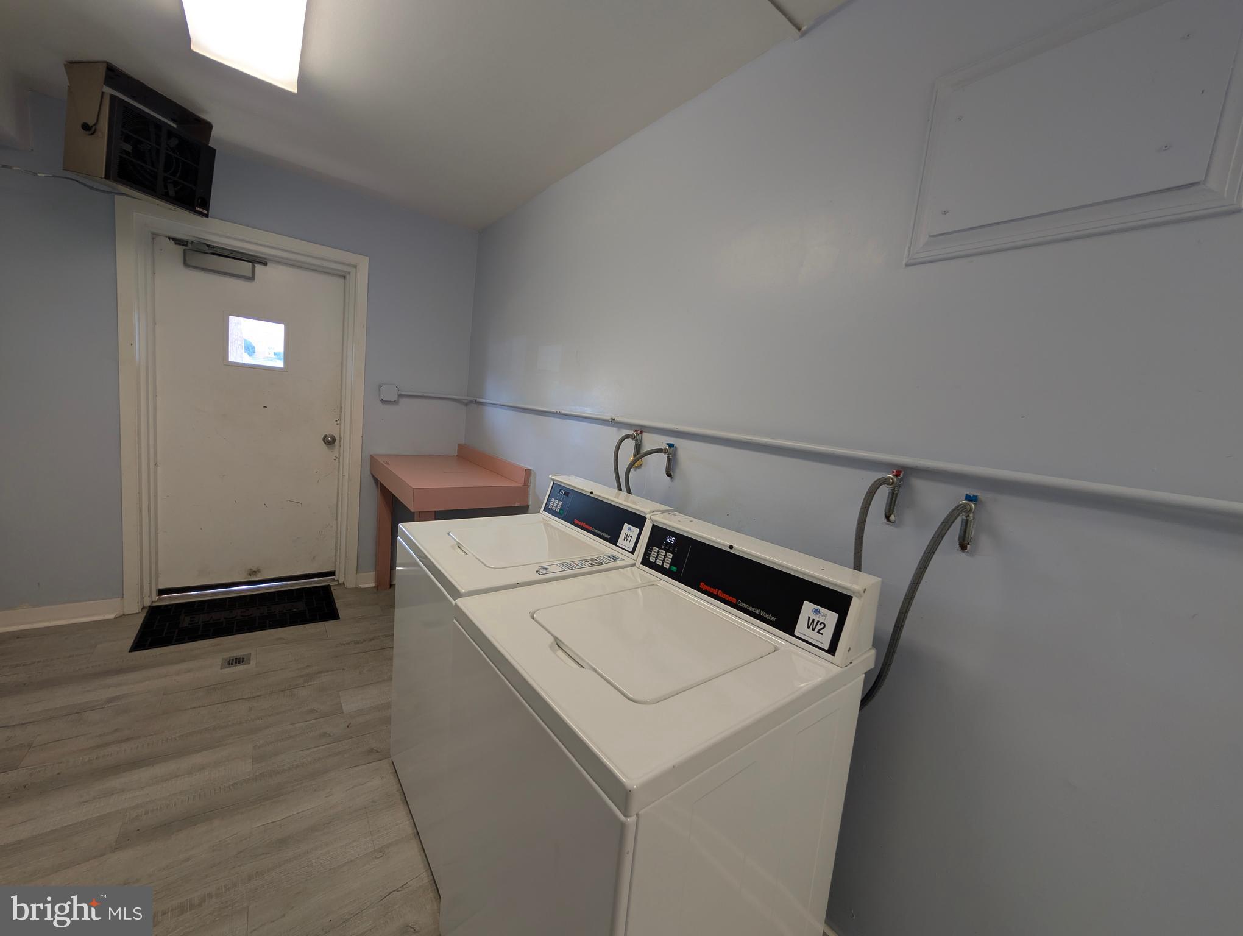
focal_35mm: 12
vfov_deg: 94.6
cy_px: 468
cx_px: 622
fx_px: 432
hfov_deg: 110.5
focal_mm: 2.02
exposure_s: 1/40
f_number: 1.7
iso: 54
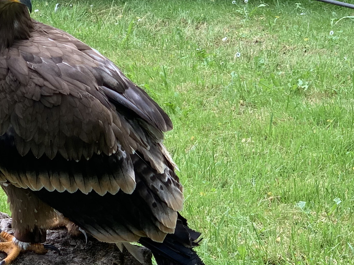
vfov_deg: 9.8
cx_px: -11
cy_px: 127
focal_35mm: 151
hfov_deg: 12.9
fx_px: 1544
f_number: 2.4
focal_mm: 6
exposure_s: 1/122
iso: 20
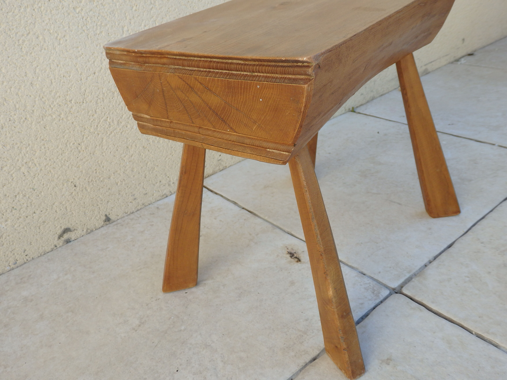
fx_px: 439
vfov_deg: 46.8
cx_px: 254
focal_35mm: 30
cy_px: 190
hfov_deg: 60.0
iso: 125
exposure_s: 1/320
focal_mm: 5.5
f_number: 3.3
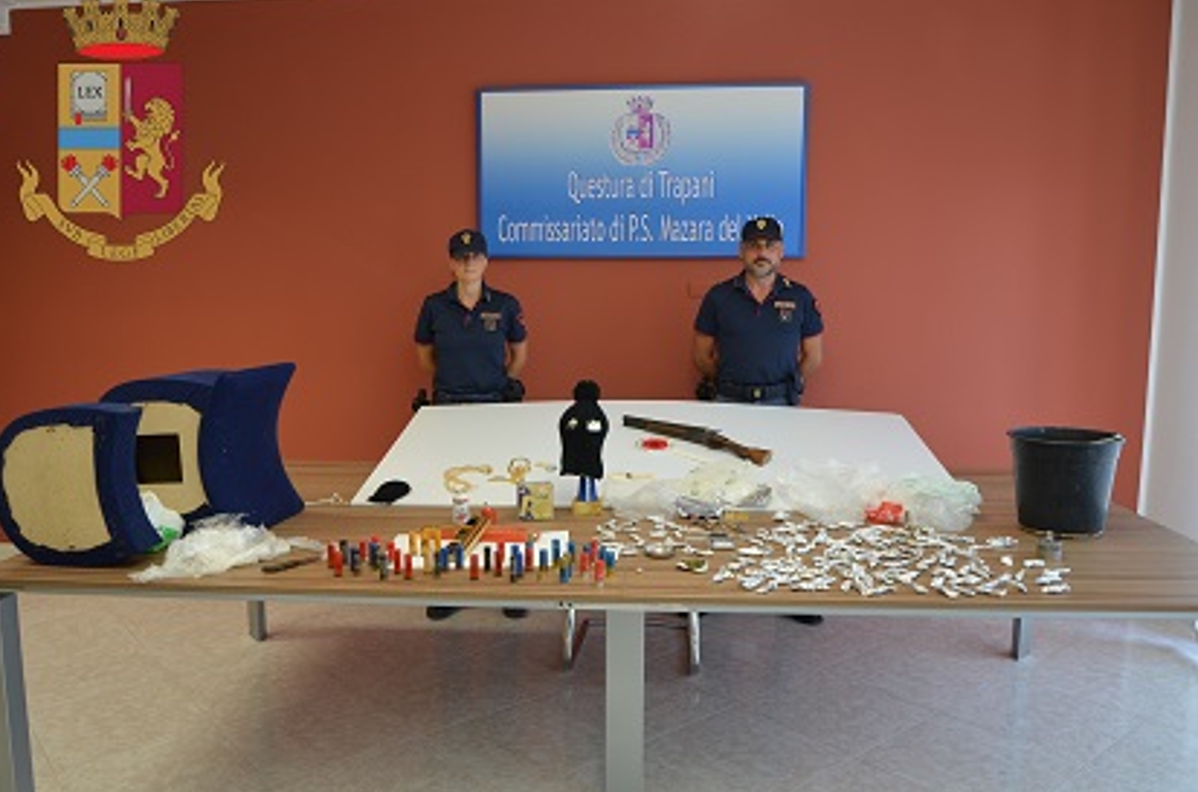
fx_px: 929
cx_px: 580
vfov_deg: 46.2
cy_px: 402
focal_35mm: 28
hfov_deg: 65.6
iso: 400
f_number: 4.5
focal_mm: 18
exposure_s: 1/80
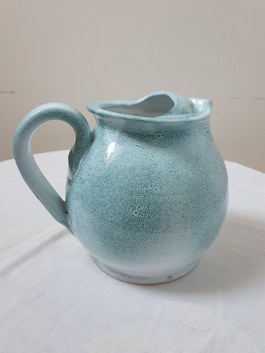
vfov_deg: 67.3
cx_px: 132
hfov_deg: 53.1
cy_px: 176
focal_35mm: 26
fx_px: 265
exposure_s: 1/50
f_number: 2.4
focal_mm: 4.32
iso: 400
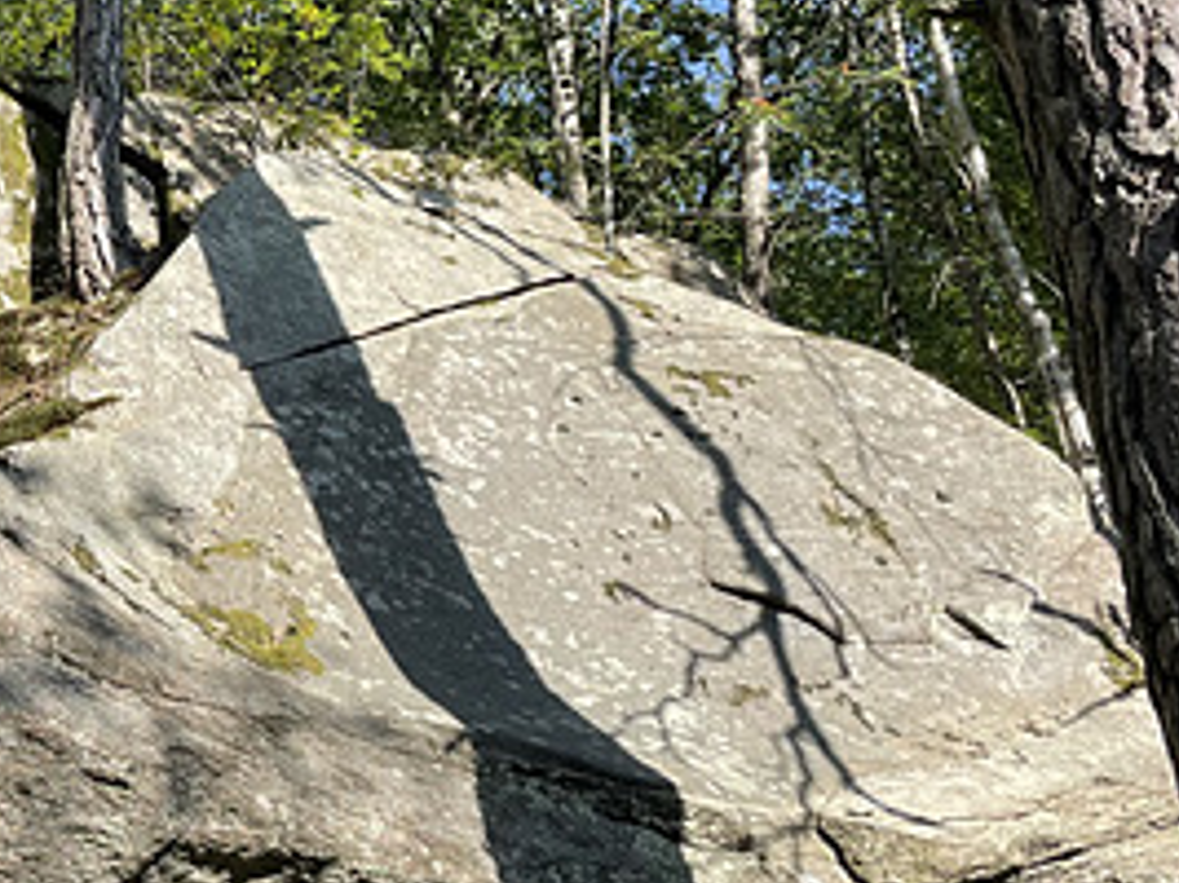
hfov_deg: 24.2
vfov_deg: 19.9
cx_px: -194
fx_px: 2519
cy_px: 530
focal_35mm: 74
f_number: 1.6
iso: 32
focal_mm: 4.2
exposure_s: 1/1072
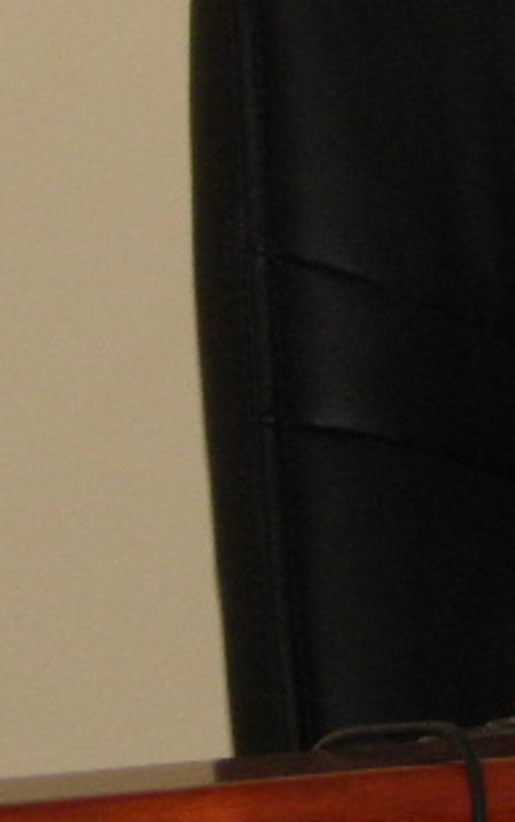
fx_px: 11051
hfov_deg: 2.6
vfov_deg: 4.3
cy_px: -69
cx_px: 1481
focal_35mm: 493
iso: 160
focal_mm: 20.2
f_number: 4
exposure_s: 1/125
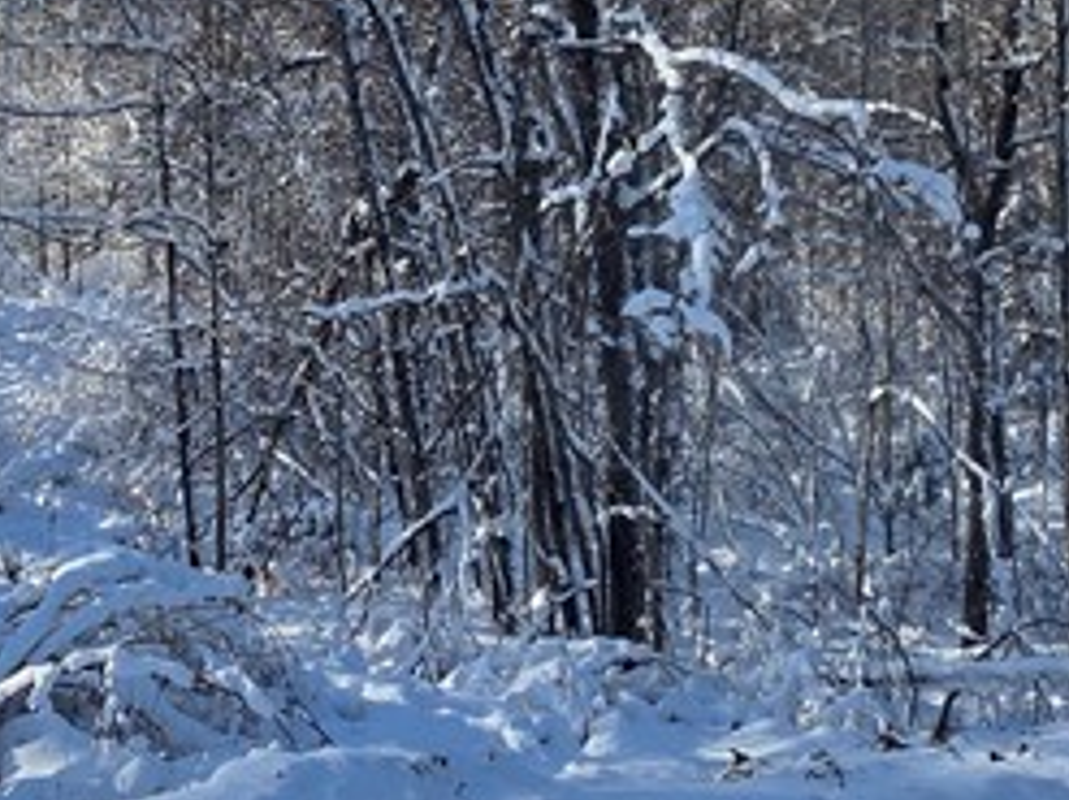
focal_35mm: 54
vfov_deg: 26.1
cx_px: 312
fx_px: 1667
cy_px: 82
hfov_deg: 35.0
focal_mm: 2.2
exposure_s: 1/1677
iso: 40
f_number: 1.9
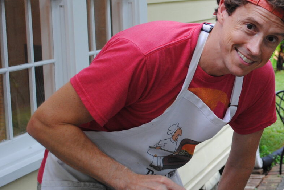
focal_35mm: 86
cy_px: 84
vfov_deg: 15.9
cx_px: 284
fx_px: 678
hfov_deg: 22.7
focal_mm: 28
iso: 320
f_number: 4.5
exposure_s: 1/30
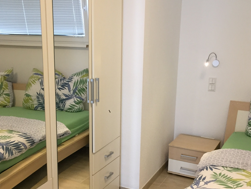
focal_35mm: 42
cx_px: 118
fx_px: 305
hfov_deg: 44.8
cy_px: 111
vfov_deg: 34.3
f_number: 2.2
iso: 160
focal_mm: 4.15
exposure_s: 1/33
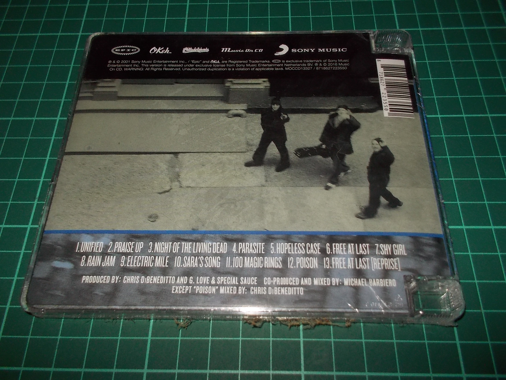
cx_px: 253
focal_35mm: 29
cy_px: 190
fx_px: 424
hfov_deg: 61.7
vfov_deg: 48.2
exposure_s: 1/30
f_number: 3.3
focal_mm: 4.1
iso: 200
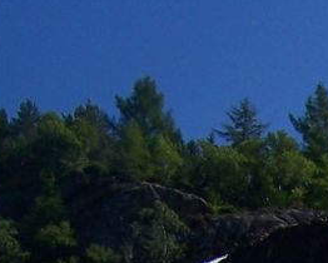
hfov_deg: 11.0
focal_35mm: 162
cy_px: 587
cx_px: 622
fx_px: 1574
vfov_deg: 8.8
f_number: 5.6
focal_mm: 5.6
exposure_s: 1/750
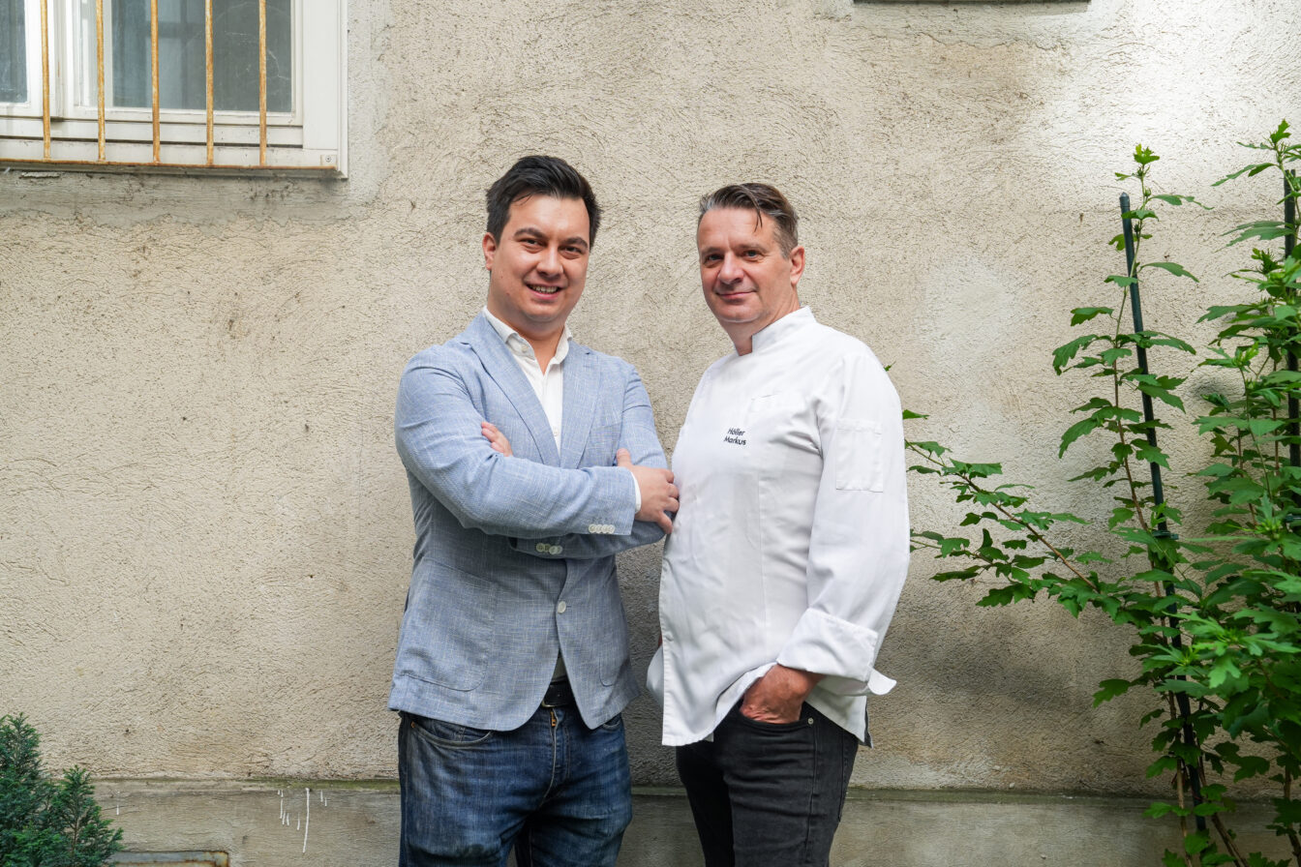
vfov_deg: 28.1
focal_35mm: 48
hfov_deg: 41.1
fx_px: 1735
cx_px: 650
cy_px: 434
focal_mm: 48
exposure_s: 1/320
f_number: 5
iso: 500
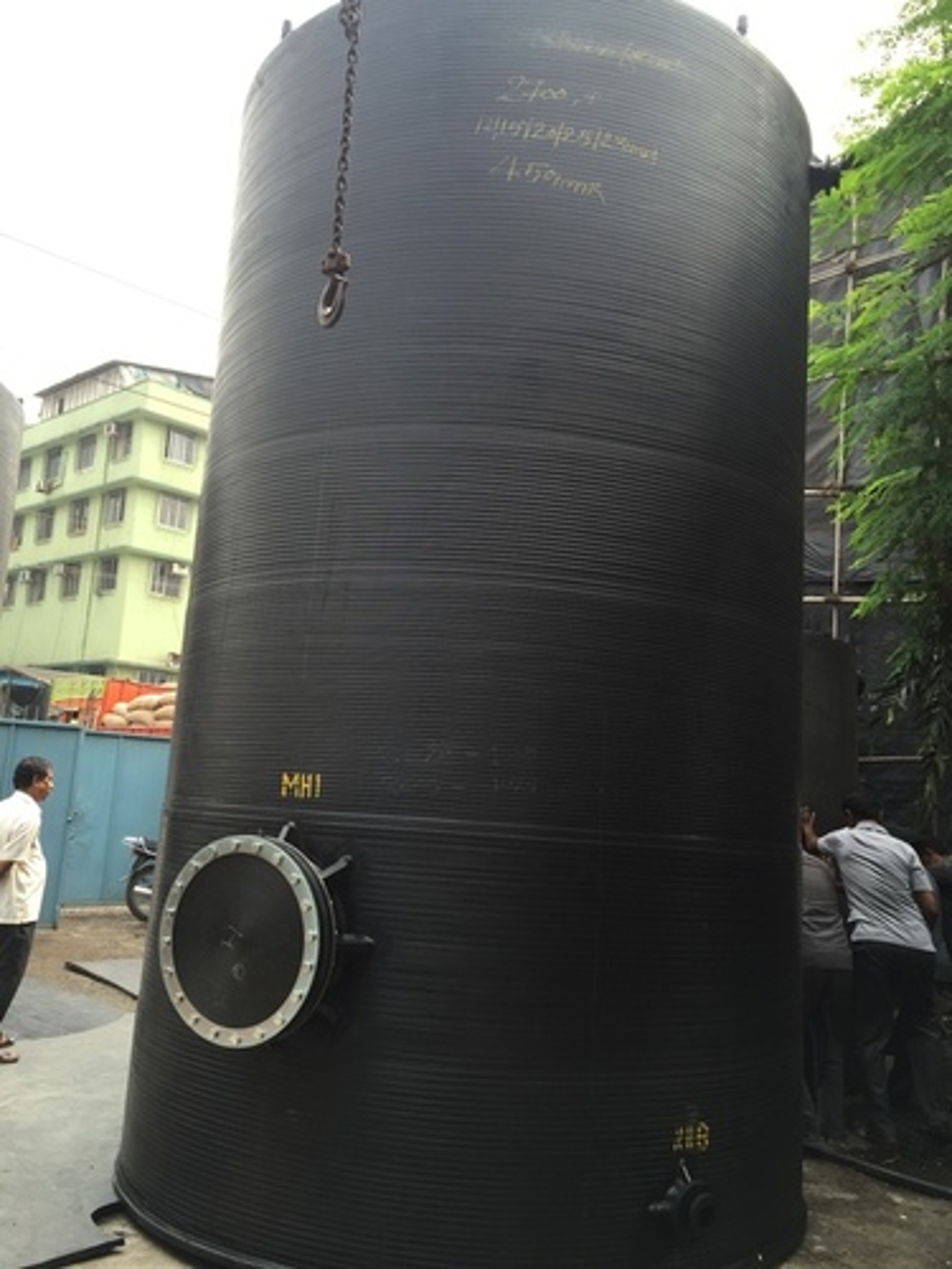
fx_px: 1063
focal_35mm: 29
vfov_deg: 61.7
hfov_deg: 48.2
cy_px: 634
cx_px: 476
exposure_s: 1/255
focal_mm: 4.15
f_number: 2.2
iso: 32
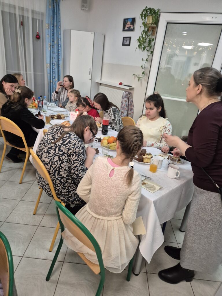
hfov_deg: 58.9
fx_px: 197
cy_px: 148
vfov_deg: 73.9
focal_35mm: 23
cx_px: 111
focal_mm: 5.4
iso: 640
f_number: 1.8
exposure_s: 1/100
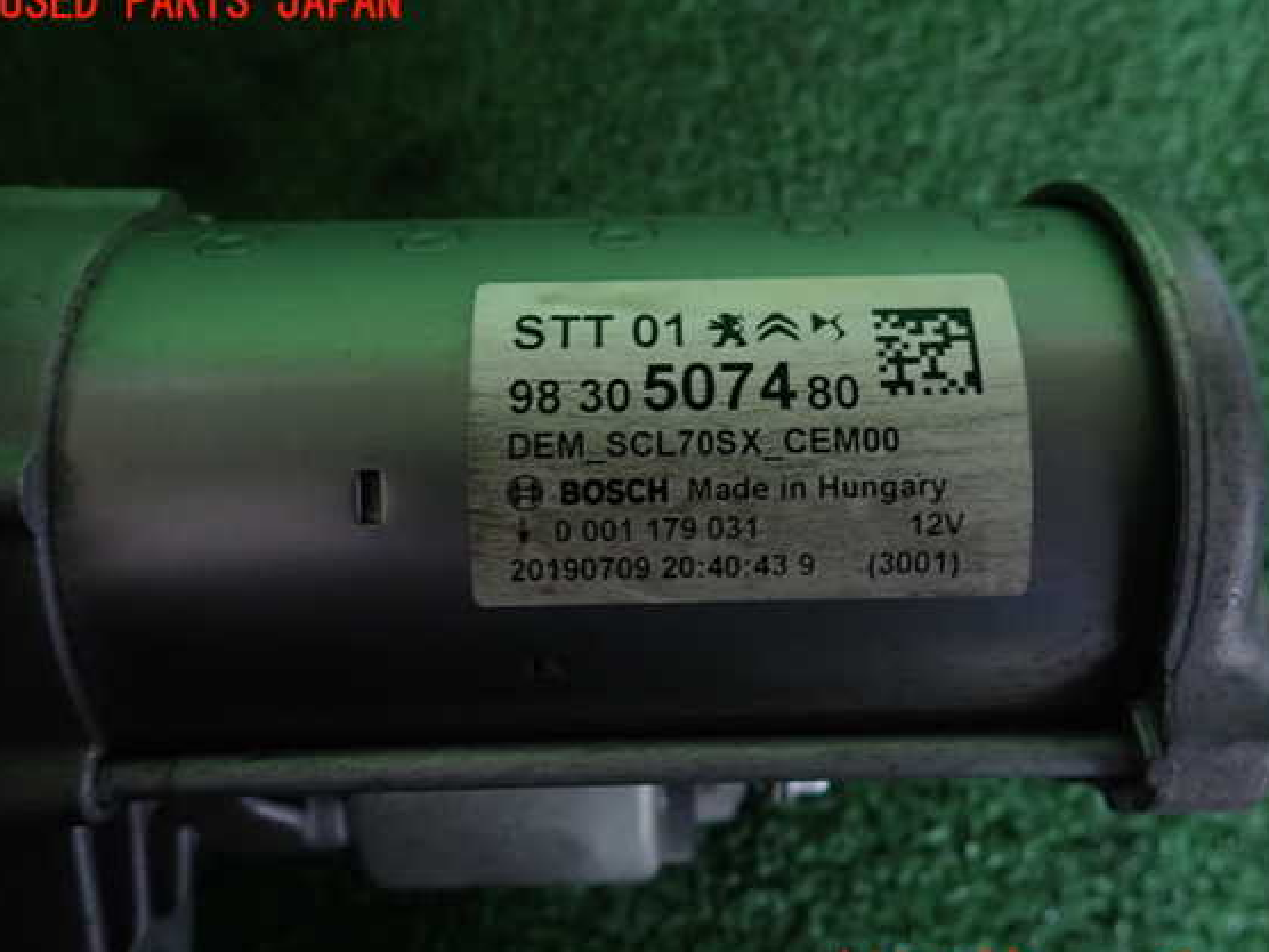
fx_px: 990
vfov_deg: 51.3
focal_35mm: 27
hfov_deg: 65.3
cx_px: 671
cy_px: 489
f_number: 2
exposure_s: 1/30
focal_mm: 4.5
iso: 200
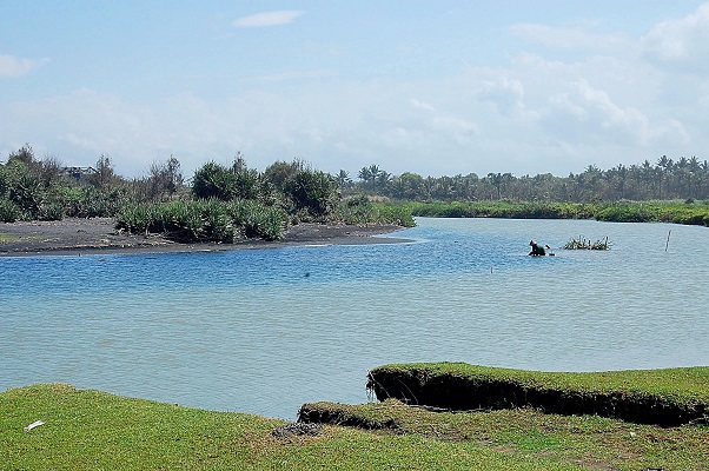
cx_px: 354
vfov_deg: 21.5
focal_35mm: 63
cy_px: 236
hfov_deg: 31.9
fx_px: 1239
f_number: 14
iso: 800
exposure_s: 1/800
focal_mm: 42
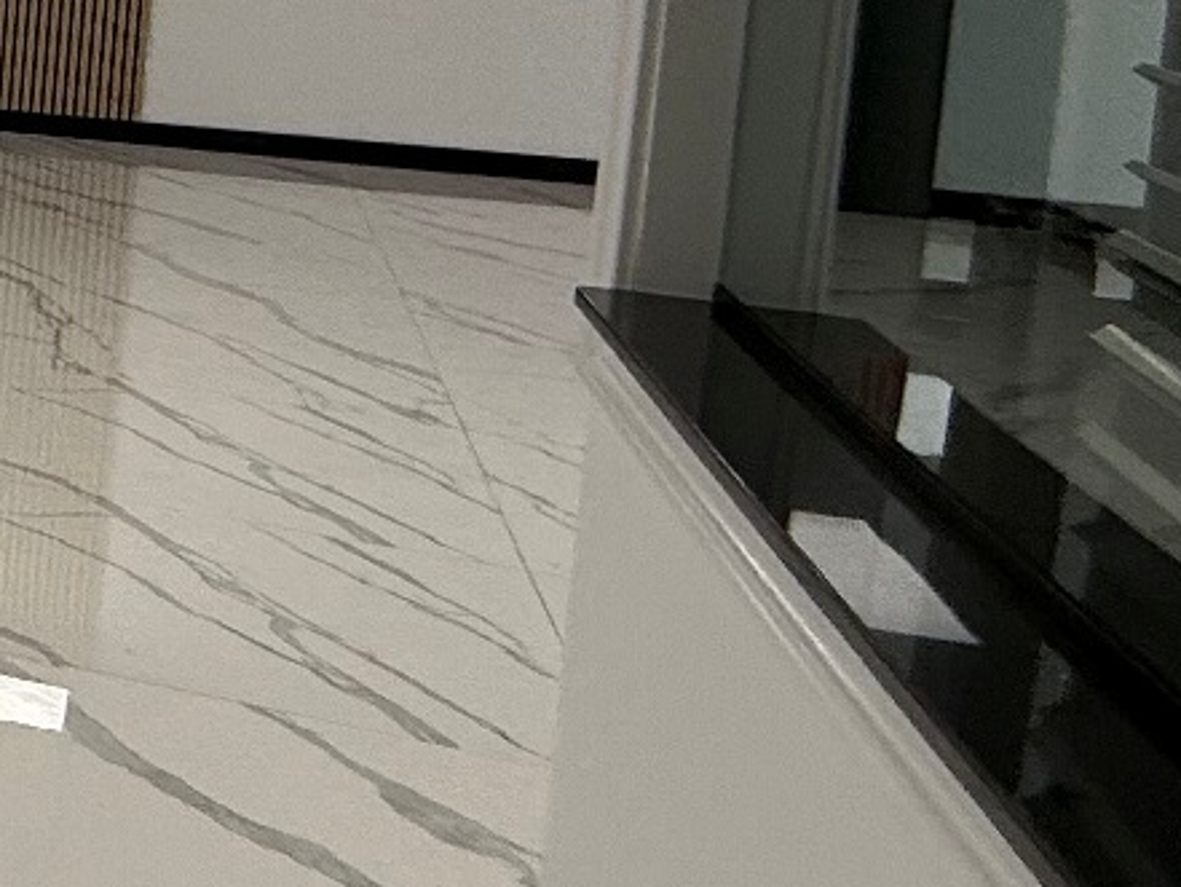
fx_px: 2184
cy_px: -29
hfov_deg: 16.4
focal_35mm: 64
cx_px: -1494
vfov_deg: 22.0
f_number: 2.2
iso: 50
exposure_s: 1/229
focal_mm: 2.22
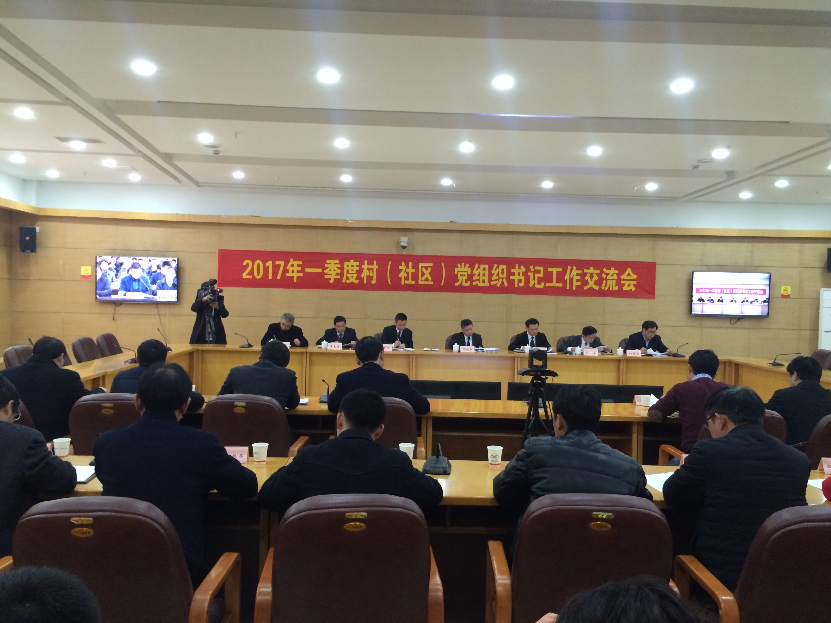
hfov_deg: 61.7
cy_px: 312
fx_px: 696
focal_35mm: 29
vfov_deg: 48.2
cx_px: 416
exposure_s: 1/33
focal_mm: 4.15
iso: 320
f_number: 2.2
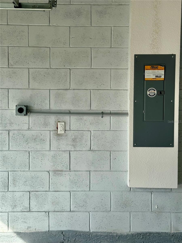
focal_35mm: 48
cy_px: 122
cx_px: 91
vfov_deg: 39.7
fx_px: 336
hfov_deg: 30.3
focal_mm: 6.76
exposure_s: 1/1770
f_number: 1.78
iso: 64
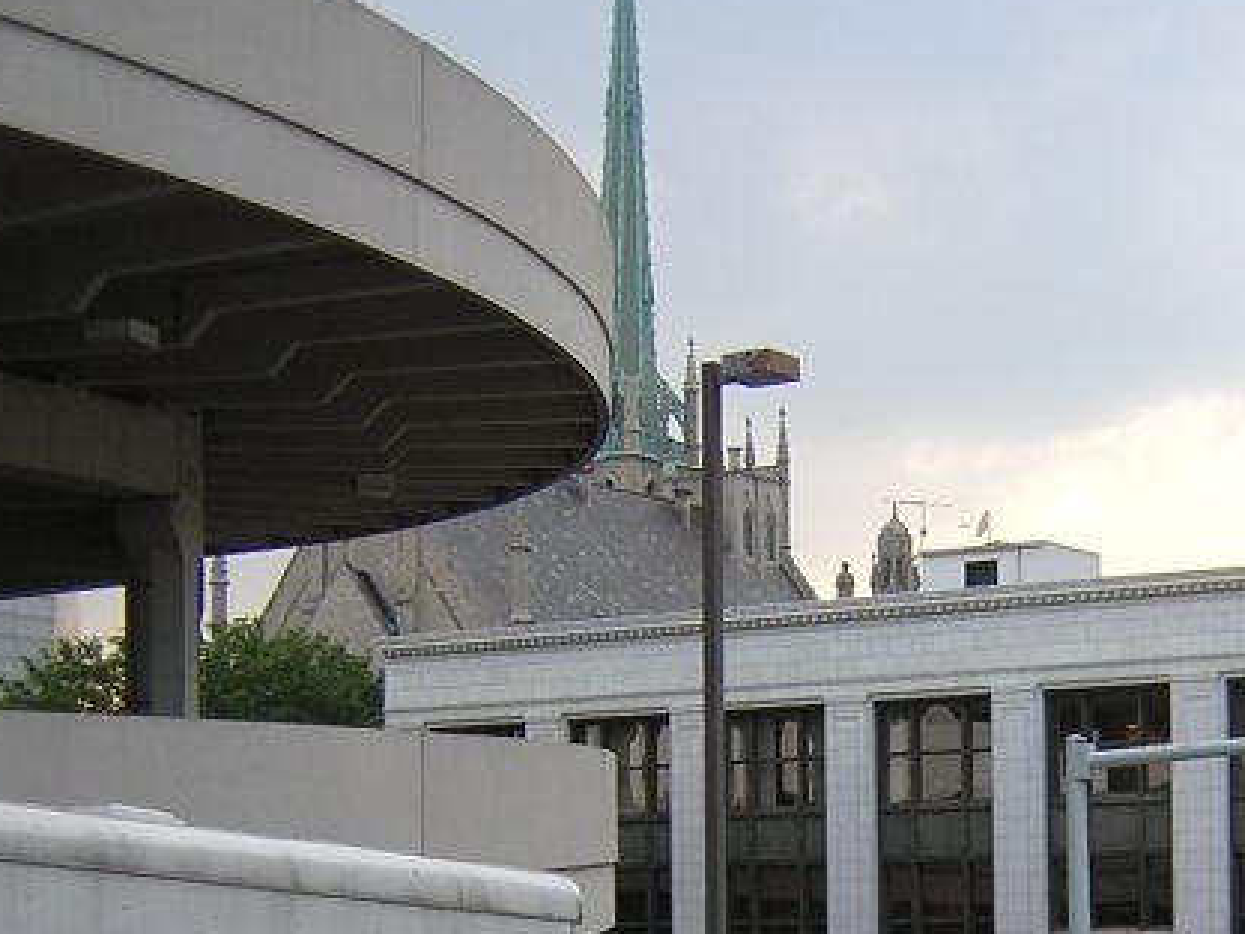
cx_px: 911
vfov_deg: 21.0
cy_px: 806
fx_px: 2482
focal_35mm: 69
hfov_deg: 27.8
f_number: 2.6
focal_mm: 4.7
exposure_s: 1/206
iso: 100
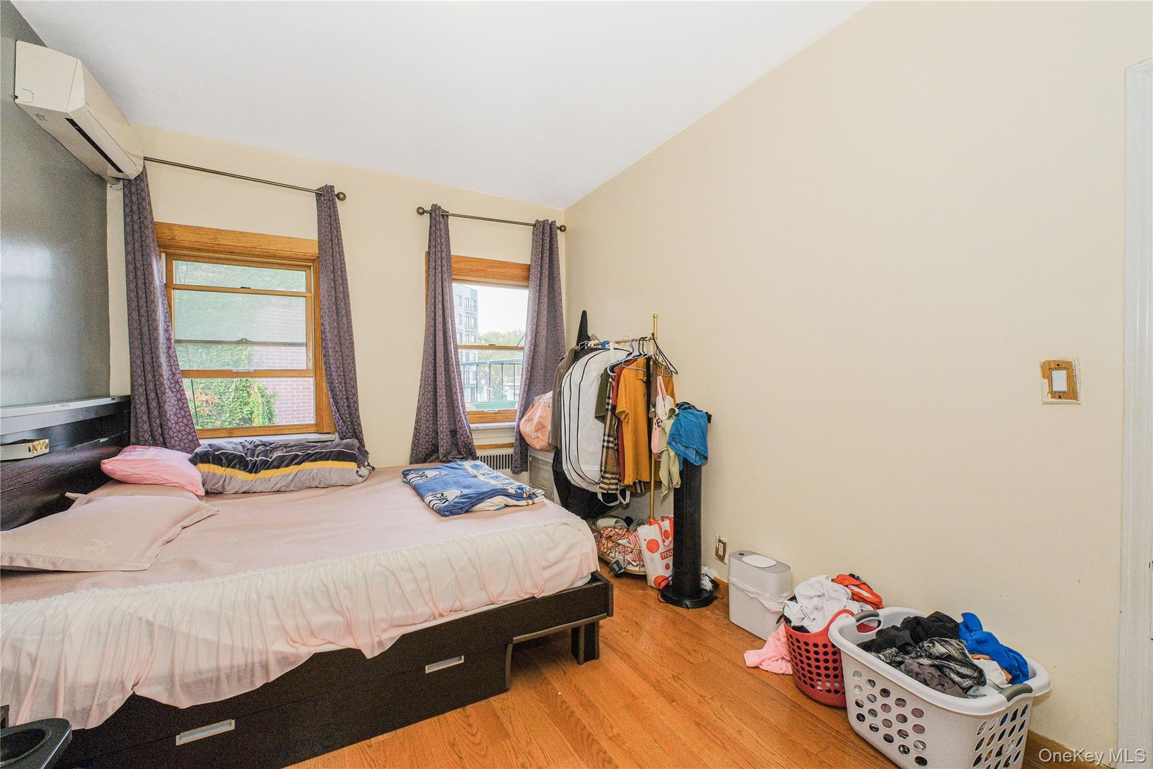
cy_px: 384
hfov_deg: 100.4
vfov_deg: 77.3
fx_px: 480
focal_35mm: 15
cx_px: 576
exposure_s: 1/60
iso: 800
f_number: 8
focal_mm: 10
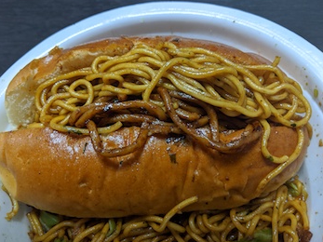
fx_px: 261
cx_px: 157
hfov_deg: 63.5
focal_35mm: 28
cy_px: 123
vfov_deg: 49.7
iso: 95
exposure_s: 1/25
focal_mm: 4.44
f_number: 1.8
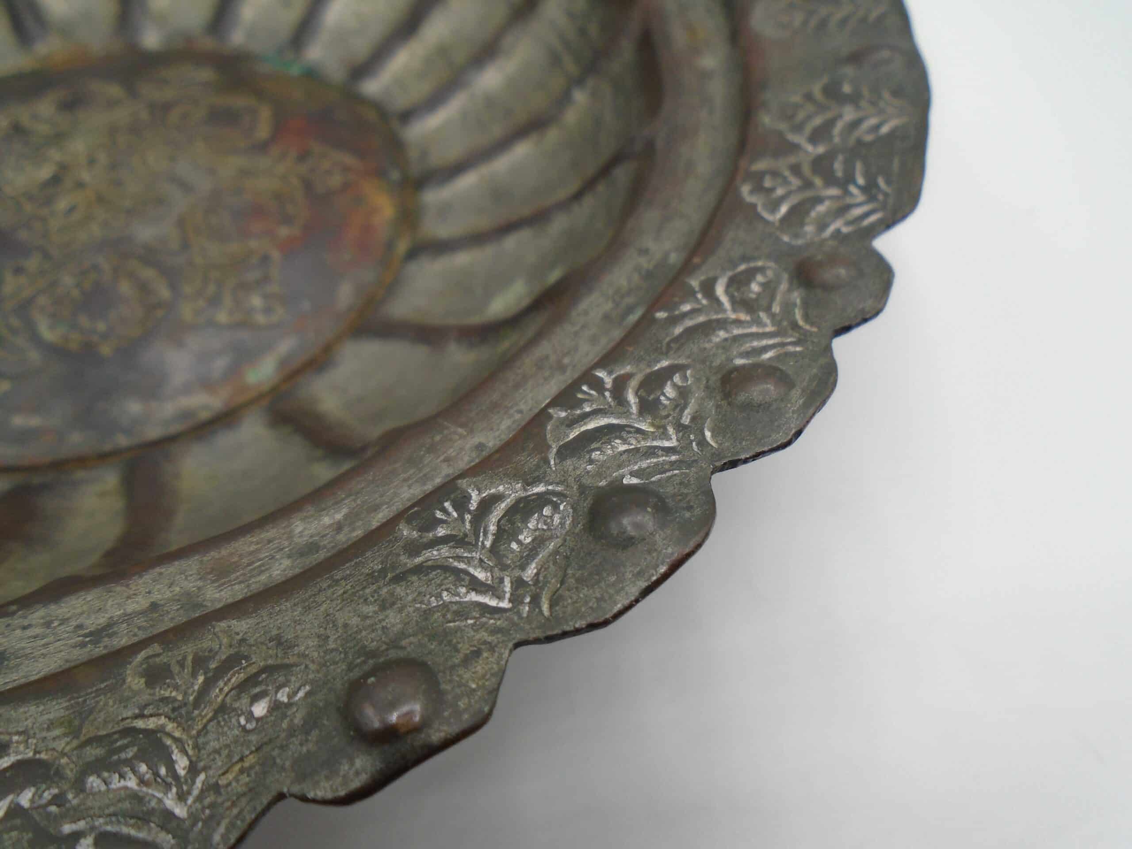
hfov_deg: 67.3
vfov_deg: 53.1
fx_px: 850
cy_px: 424
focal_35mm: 26
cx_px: 566
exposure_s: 1/320
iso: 100
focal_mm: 4.6
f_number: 3.2
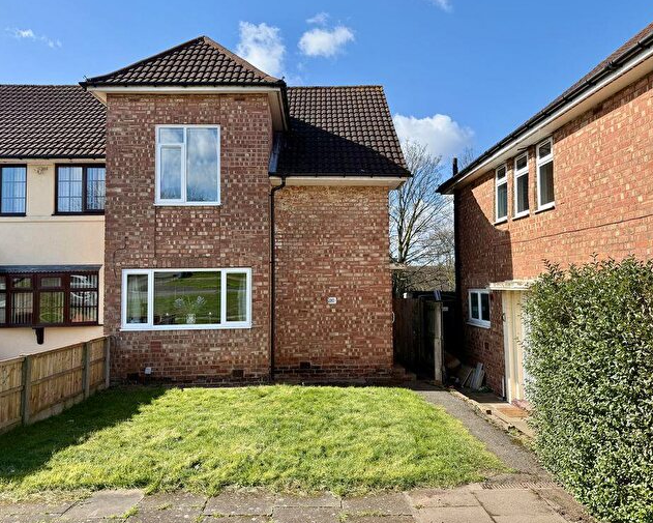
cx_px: 328
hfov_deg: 66.0
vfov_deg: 54.9
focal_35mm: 26
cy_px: 259
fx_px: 503
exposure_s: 1/2445
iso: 80
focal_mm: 6.76
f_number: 1.78
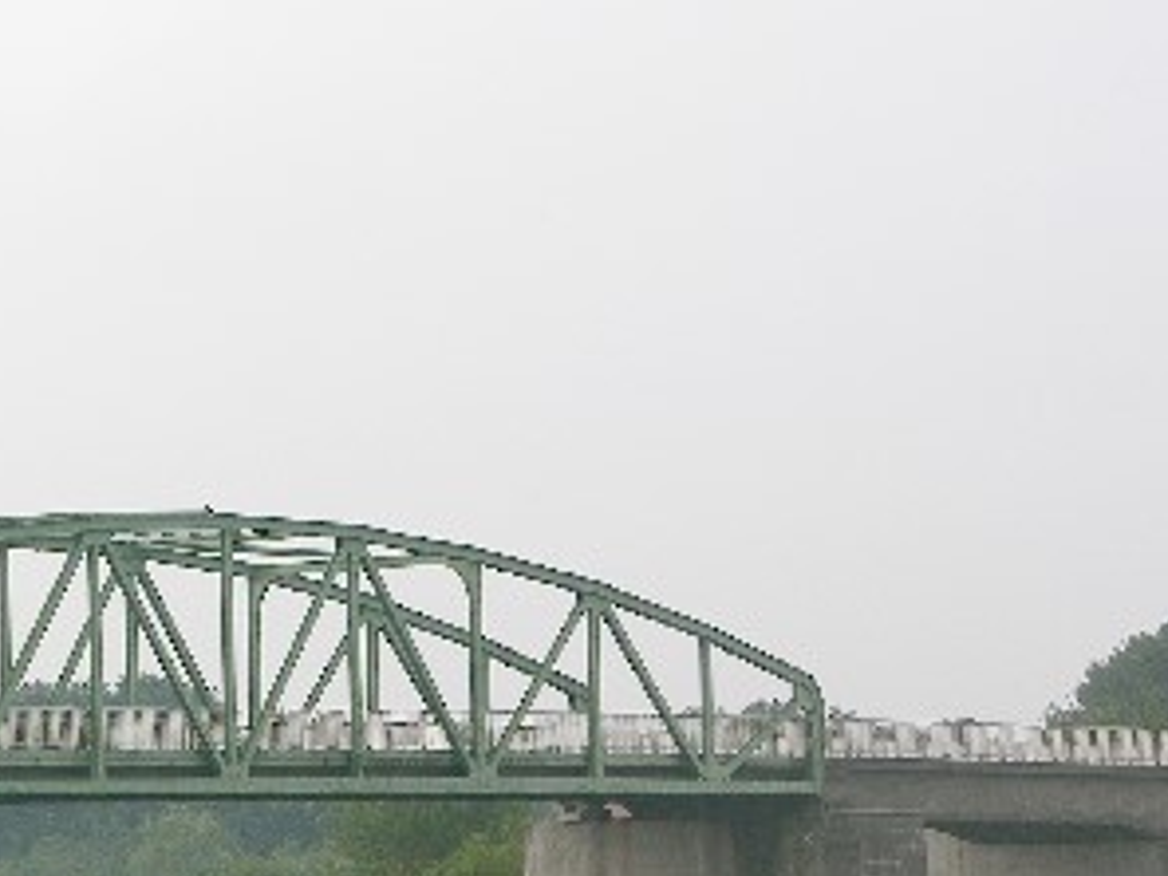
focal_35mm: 115
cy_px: 592
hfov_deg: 16.9
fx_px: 3880
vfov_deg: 12.9
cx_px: 120
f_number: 4.4
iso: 50
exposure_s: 1/71.7
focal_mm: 14.7
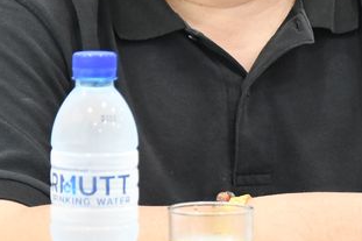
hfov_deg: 4.2
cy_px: -47
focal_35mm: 494
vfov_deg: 2.8
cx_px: 147
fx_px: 4965
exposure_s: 1/50
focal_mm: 100
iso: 3600
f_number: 5.6
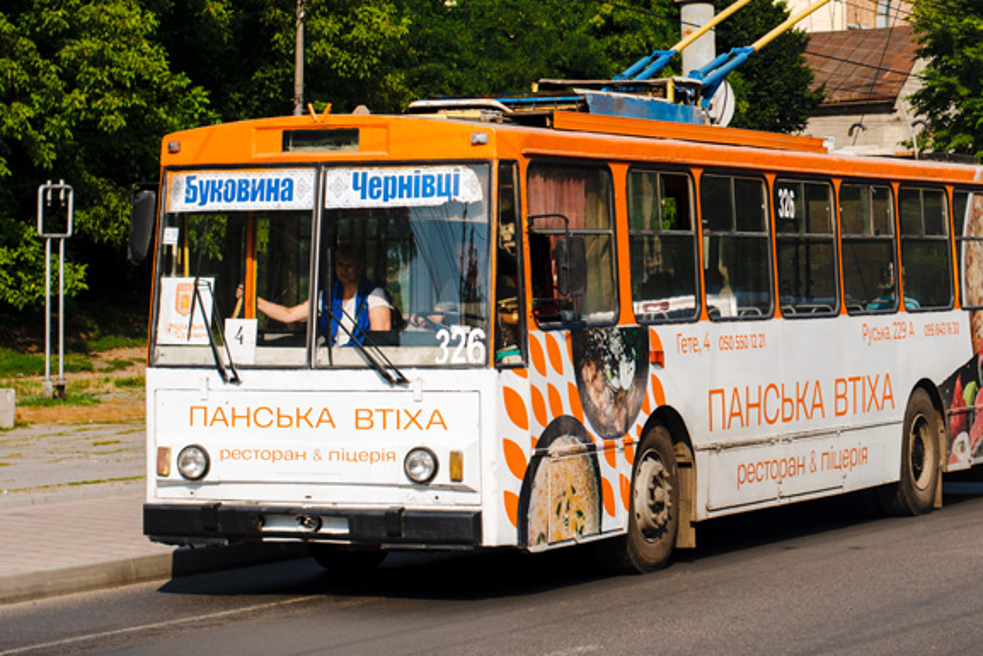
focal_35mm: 104
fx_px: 2840
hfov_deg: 19.6
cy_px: 161
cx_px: 610
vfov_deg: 13.1
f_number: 4.5
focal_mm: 50
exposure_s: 1/640
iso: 200
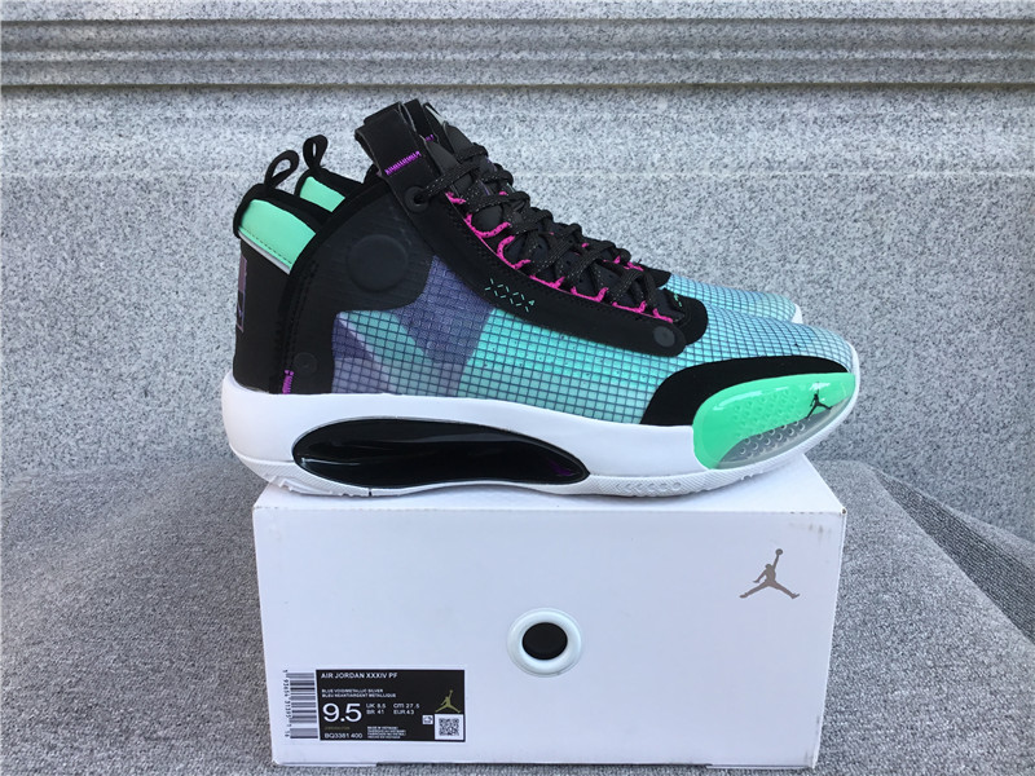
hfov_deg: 58.4
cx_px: 518
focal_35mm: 31
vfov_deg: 45.4
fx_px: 927
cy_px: 388
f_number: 2.4
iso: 25
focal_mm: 3.3
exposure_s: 1/221
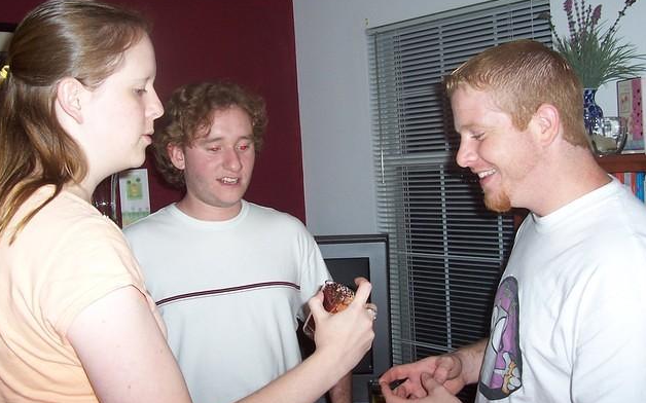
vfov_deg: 31.9
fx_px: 704
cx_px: 320
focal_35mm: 40
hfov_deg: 49.3
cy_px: 167
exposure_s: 1/60
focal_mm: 5.6
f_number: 2.8
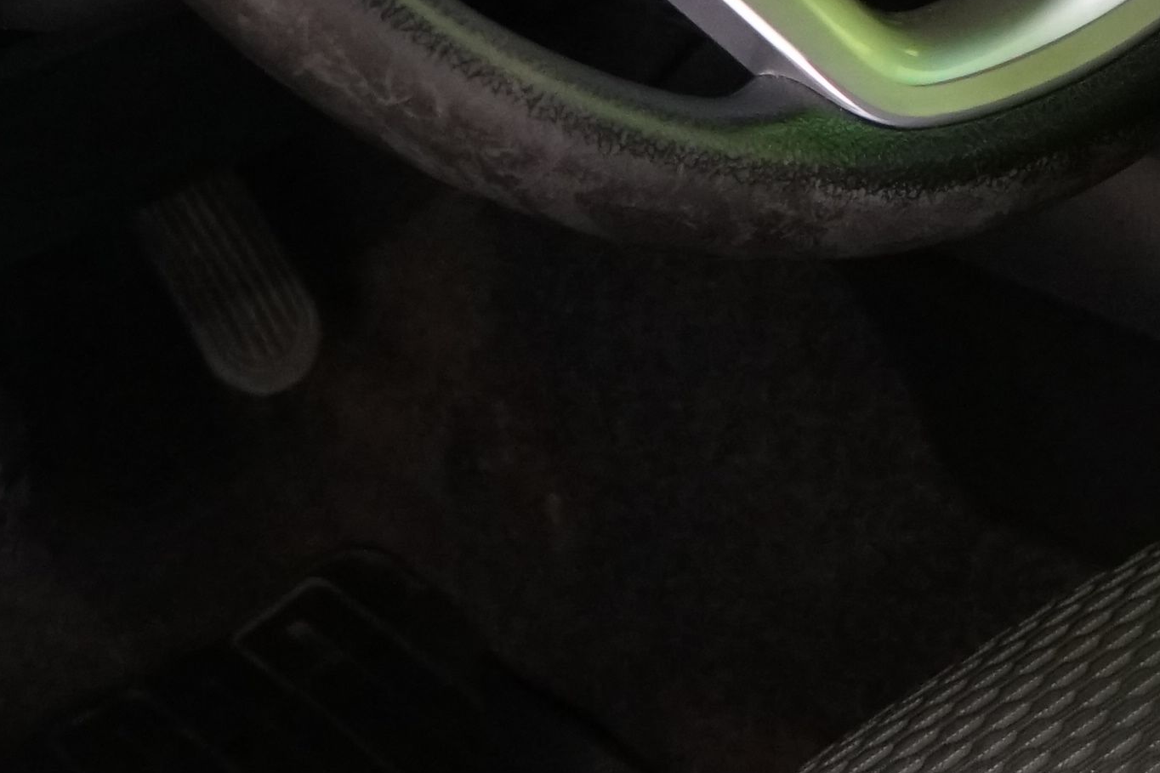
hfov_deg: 14.8
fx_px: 4253
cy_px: -304
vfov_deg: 10.1
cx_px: 1514
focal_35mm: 132
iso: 2500
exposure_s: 1/30
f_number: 5.6
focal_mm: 30
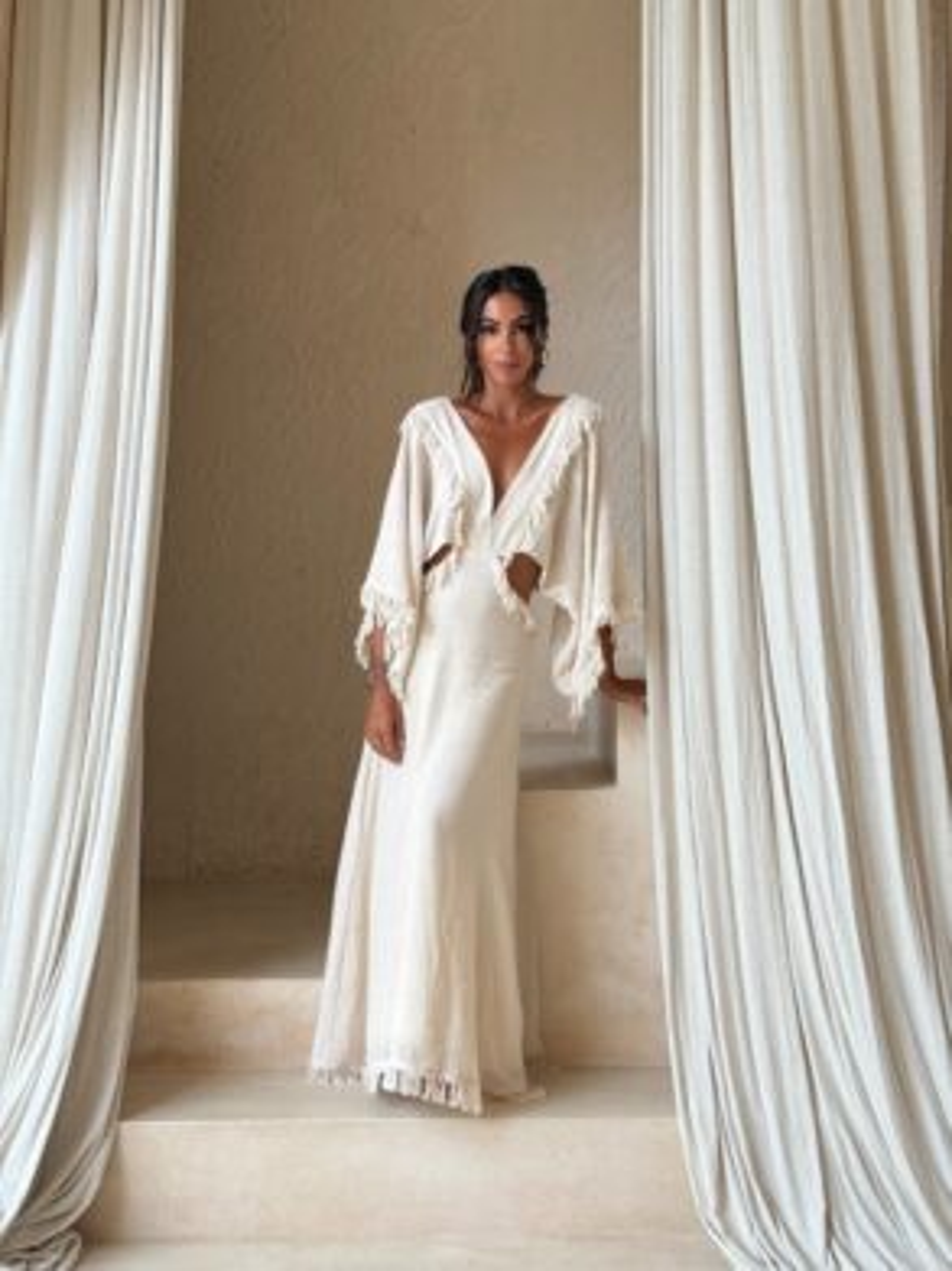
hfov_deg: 30.3
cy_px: 636
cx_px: 476
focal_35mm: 48
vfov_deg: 39.7
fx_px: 1761
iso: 64
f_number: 1.78
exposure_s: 1/219
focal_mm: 6.76
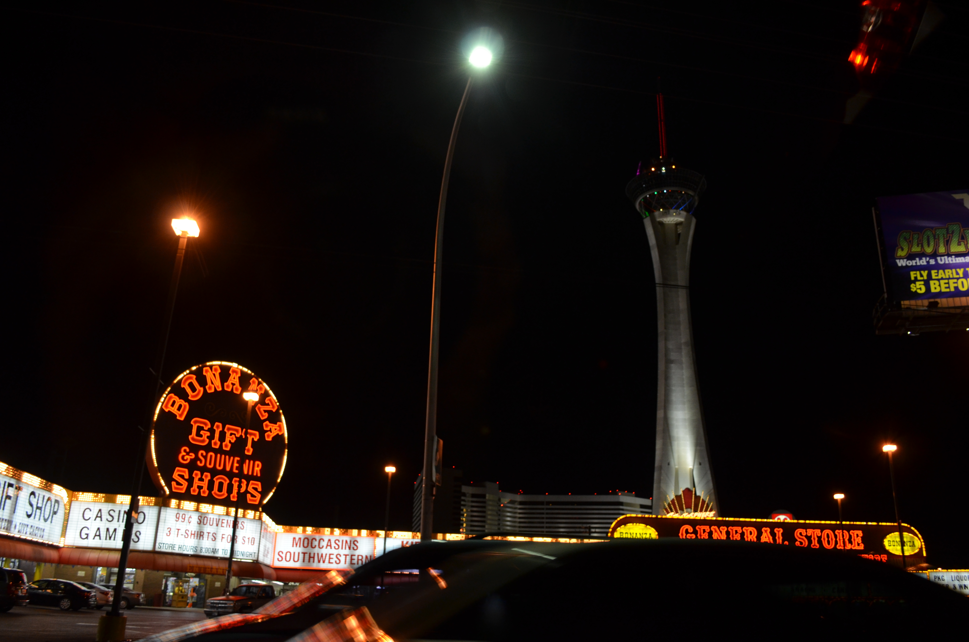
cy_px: 321
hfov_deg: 62.0
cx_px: 484
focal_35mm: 30
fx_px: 806
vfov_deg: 43.4
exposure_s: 1/60
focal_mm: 20
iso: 500
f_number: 4
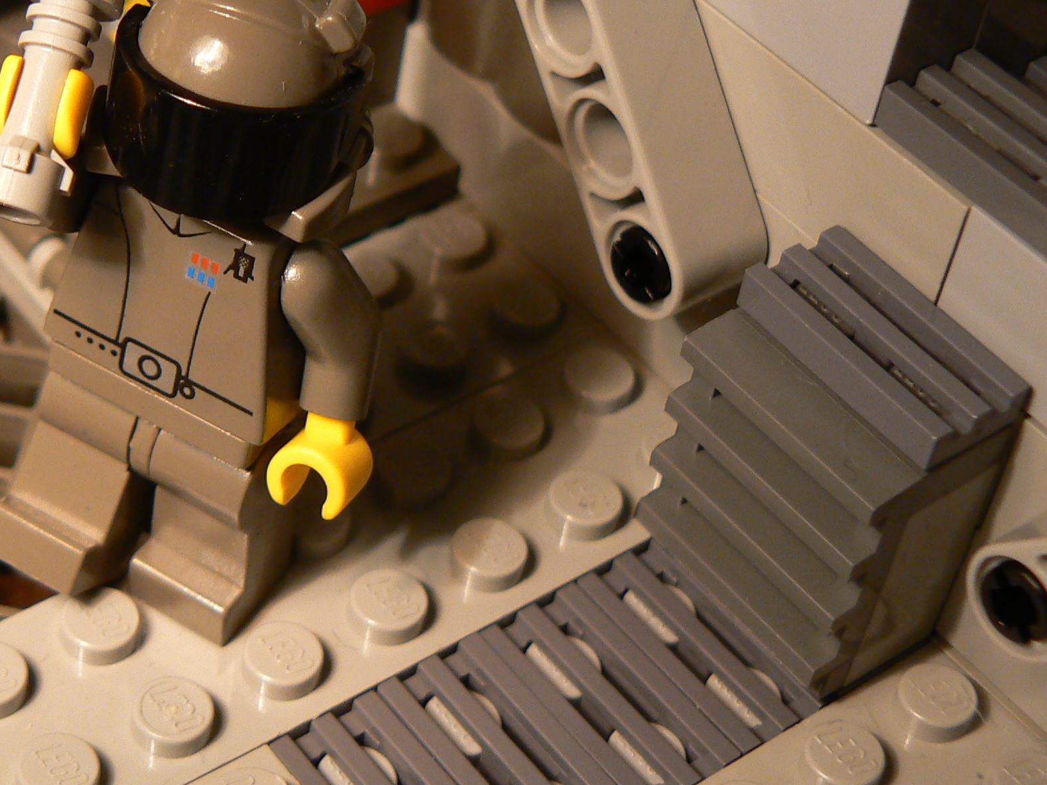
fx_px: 2601
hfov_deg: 22.2
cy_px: 181
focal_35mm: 86
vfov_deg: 17.1
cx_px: 111
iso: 100
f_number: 2.8
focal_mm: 8
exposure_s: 1/40
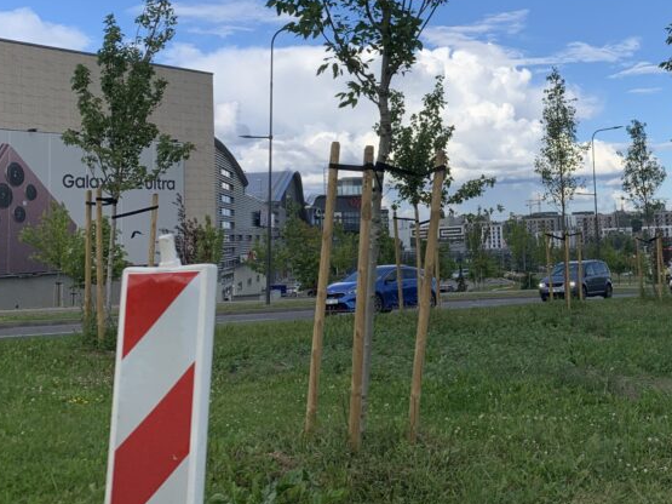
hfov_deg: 38.8
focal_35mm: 48
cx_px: 488
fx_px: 932
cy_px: 142
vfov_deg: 29.9
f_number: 1.8
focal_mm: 4.25
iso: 25
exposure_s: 1/1718
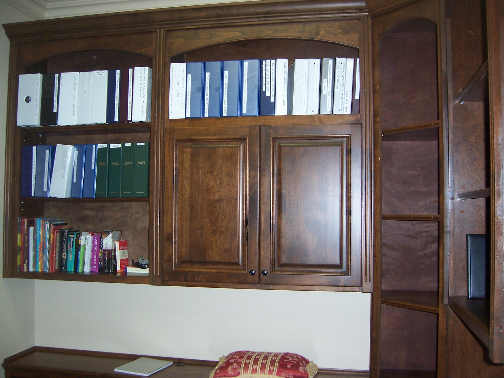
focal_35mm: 36
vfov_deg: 39.7
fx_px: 524
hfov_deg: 51.4
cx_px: 252
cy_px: 189
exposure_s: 1/60
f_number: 3
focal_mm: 6
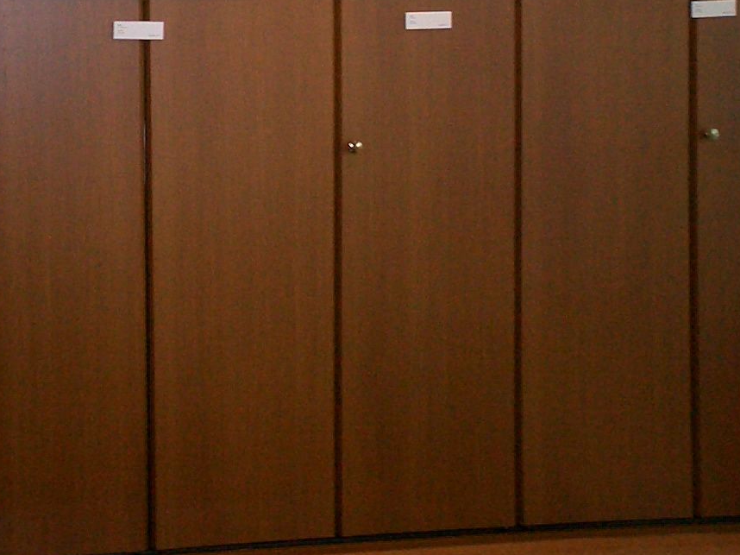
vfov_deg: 20.8
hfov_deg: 27.7
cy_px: 46
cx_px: 169
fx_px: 1475
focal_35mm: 69
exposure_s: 1/40
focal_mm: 5.6
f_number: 3.5
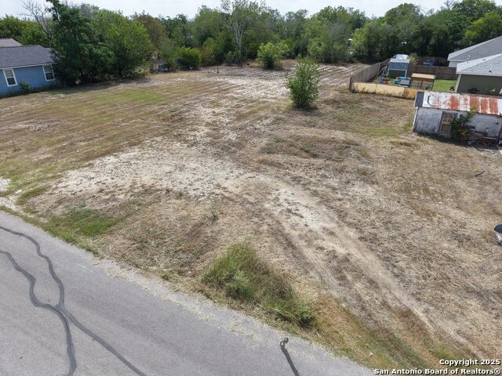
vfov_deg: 56.8
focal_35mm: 24
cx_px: 251
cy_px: 188
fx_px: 348
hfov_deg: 71.6
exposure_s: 1/3200
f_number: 1.8
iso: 120
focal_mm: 8.67
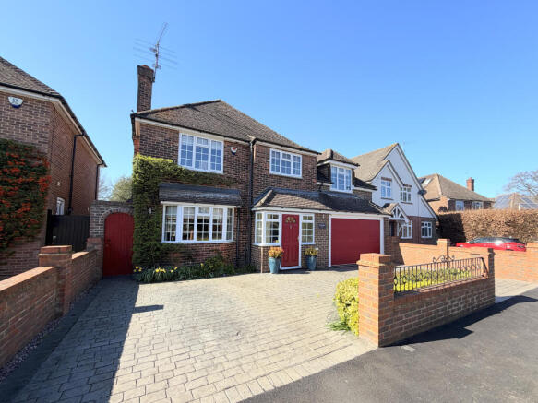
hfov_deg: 102.1
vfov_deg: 85.7
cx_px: 269
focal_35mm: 14
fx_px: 218
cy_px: 202
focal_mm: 2.22
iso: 40
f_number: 2.2
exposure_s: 1/760
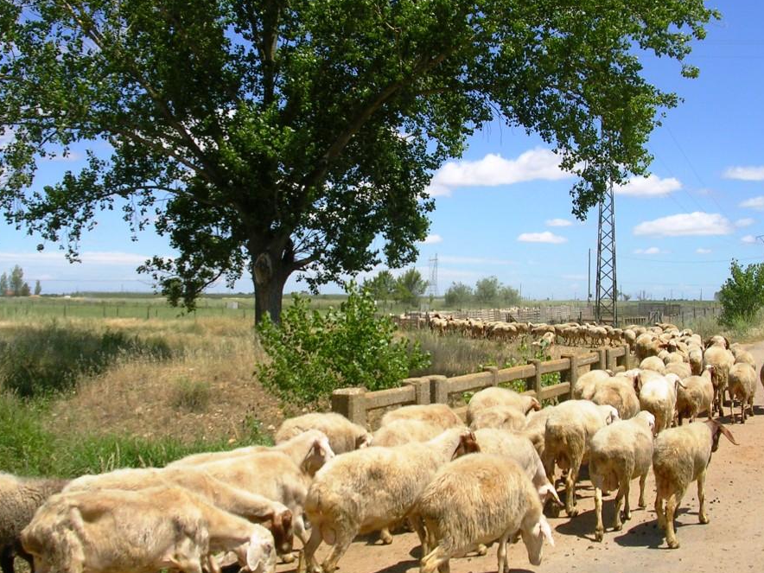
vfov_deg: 32.8
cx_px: 416
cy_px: 253
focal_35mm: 44
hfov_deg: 42.9
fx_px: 971
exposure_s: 1/326
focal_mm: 5.8
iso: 50
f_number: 5.6
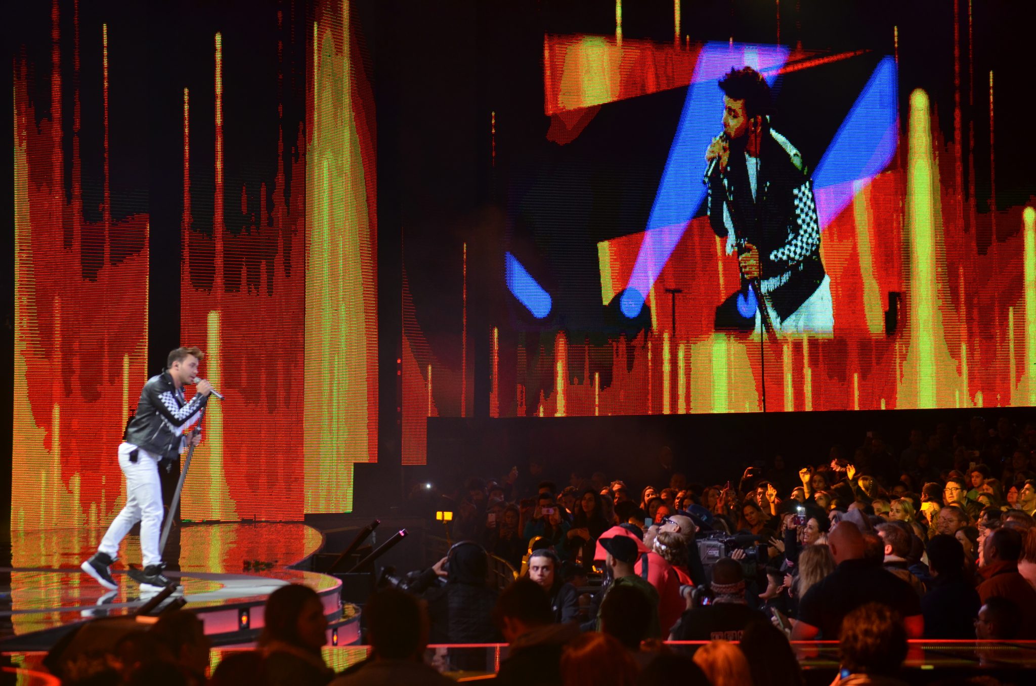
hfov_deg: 15.9
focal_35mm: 129
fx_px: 3704
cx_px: 518
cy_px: 343
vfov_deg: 10.6
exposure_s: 1/125
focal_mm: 86
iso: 800
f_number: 4.2
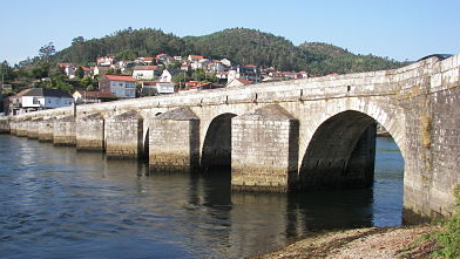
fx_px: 488
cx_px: 230
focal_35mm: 40
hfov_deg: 50.5
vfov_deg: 29.7
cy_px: 146
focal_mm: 6
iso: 50
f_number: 2.8
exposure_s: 1/500
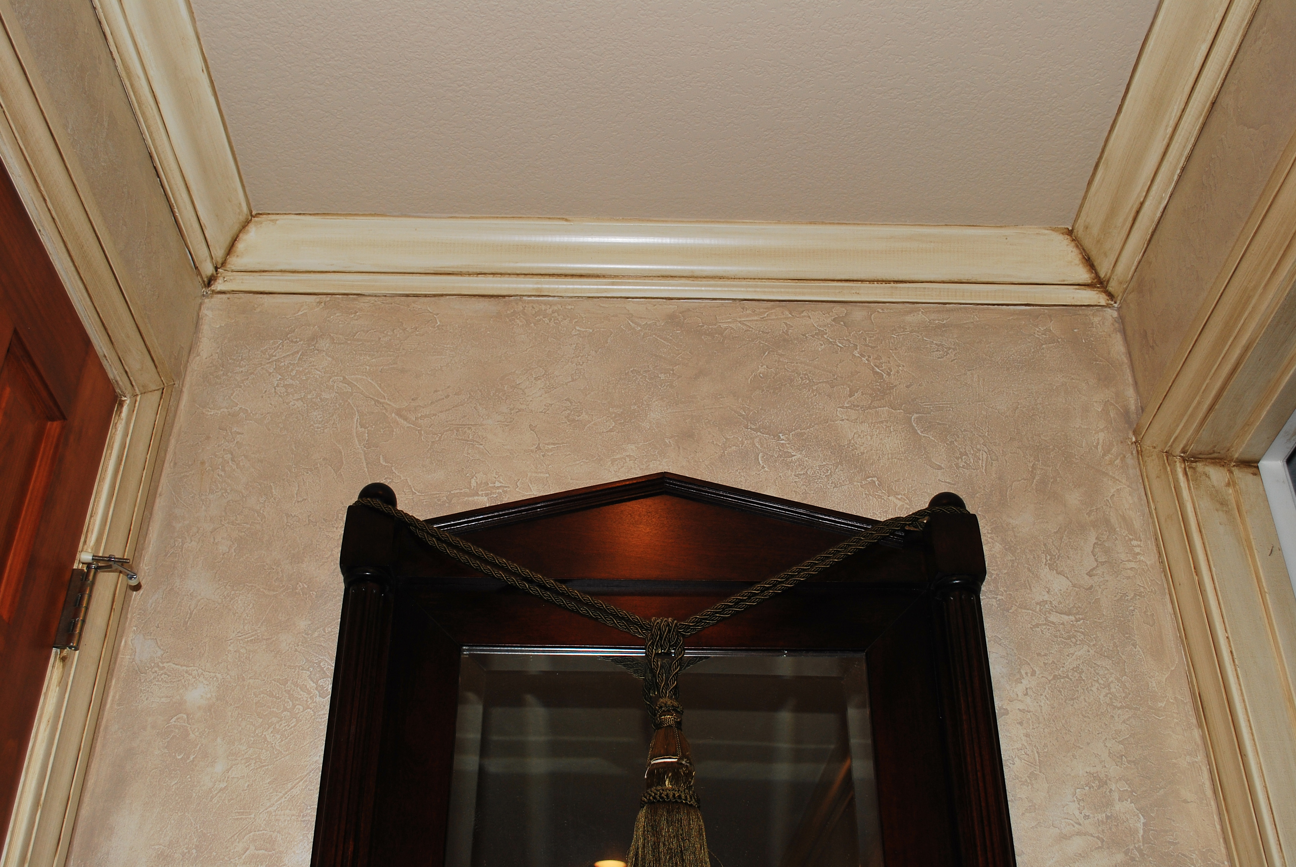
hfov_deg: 49.5
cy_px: 434
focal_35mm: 39
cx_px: 648
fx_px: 1406
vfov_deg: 34.3
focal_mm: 26
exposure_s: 1/60
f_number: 5.6
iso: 200
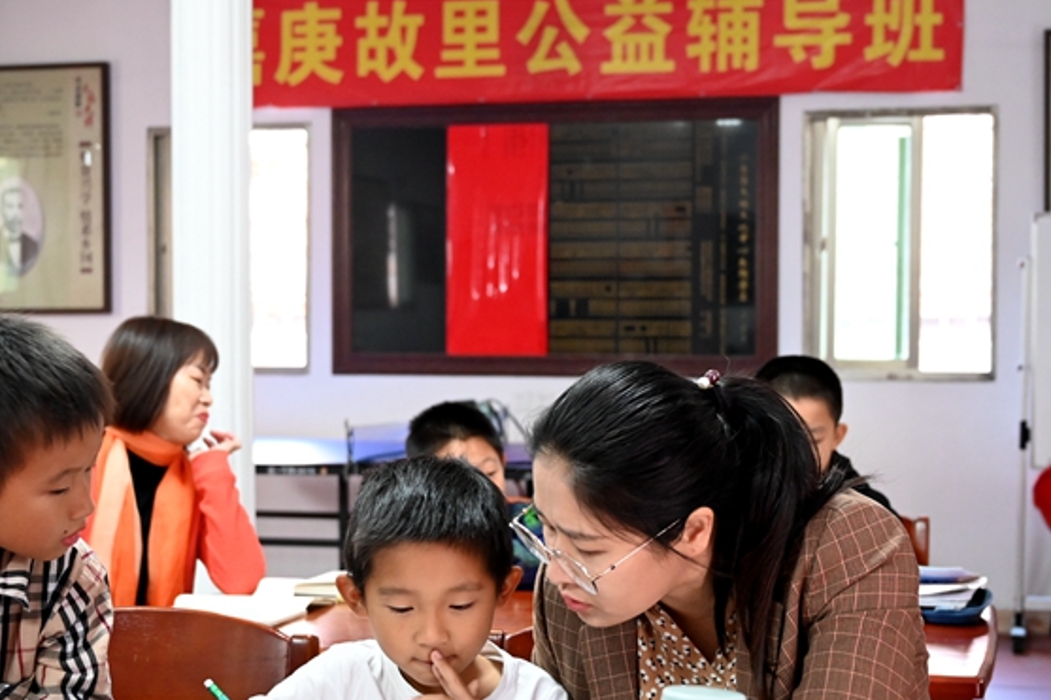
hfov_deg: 35.5
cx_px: 426
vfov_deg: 24.1
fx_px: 1634
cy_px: 422
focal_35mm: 56
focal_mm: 39
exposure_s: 1/80
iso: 3200
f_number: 4
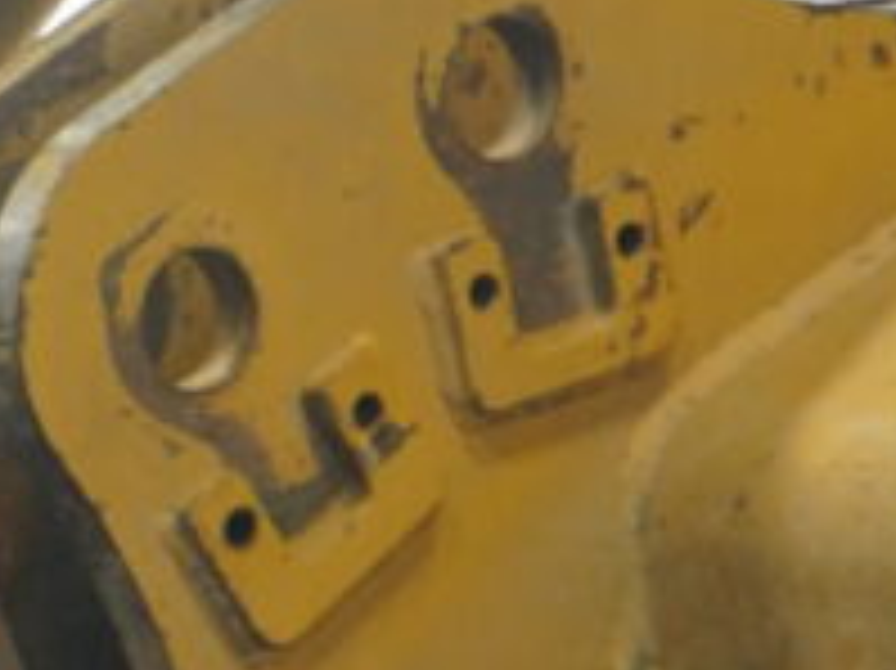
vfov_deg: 4.3
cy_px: 639
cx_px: -245
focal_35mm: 347
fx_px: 8976
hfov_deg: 5.7
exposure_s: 1/80
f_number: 5.6
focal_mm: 70
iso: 1600
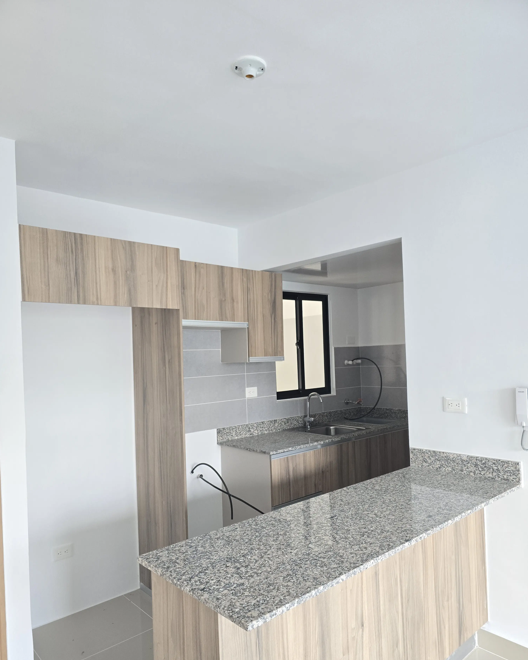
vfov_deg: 70.2
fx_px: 469
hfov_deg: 58.8
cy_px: 352
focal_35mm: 24
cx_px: 264
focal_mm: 6.3
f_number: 1.7
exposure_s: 1/120
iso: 250
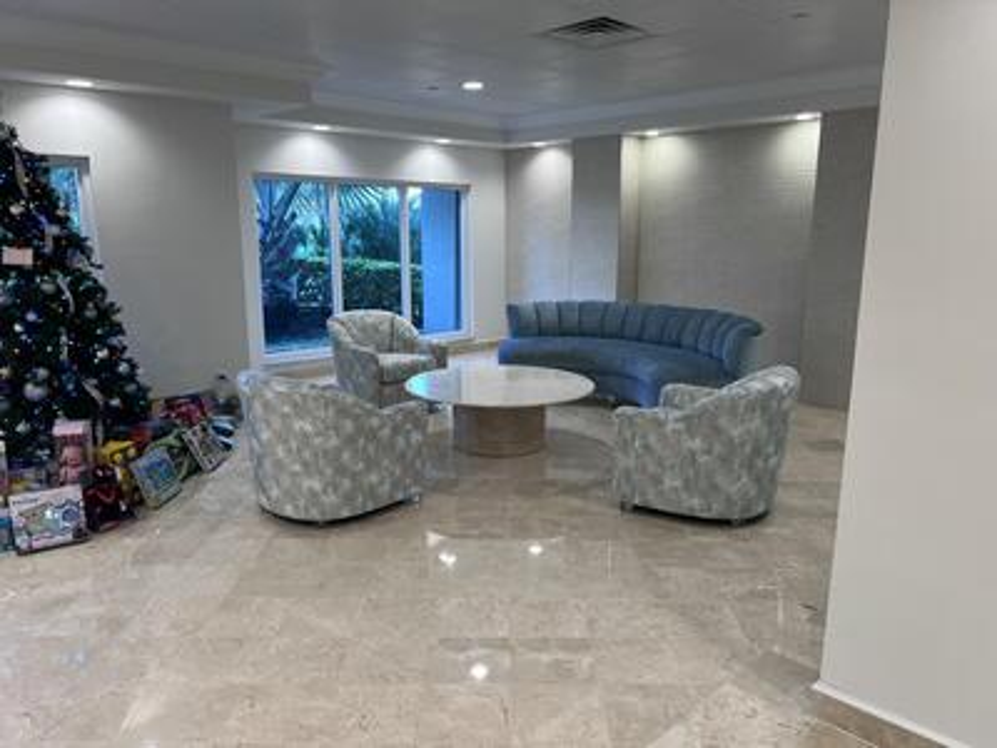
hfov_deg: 67.3
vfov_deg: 53.1
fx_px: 749
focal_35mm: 26
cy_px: 374
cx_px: 498
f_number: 1.5
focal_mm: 5.7
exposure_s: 1/60
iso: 80
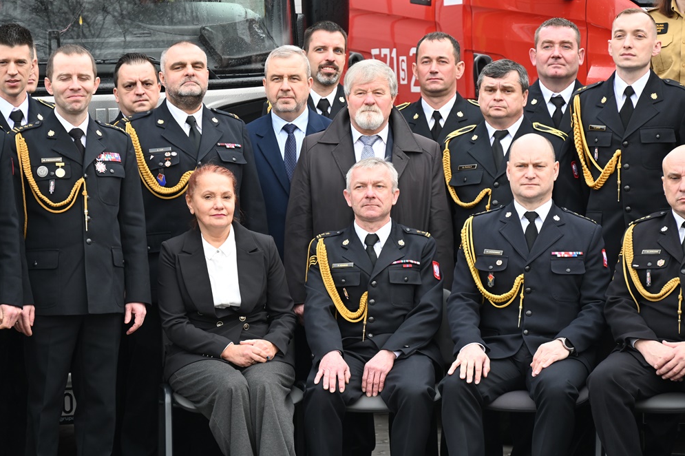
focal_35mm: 201
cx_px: 341
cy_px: 228
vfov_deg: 6.8
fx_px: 3822
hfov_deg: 10.2
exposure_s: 1/250
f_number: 6.3
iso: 720
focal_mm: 200
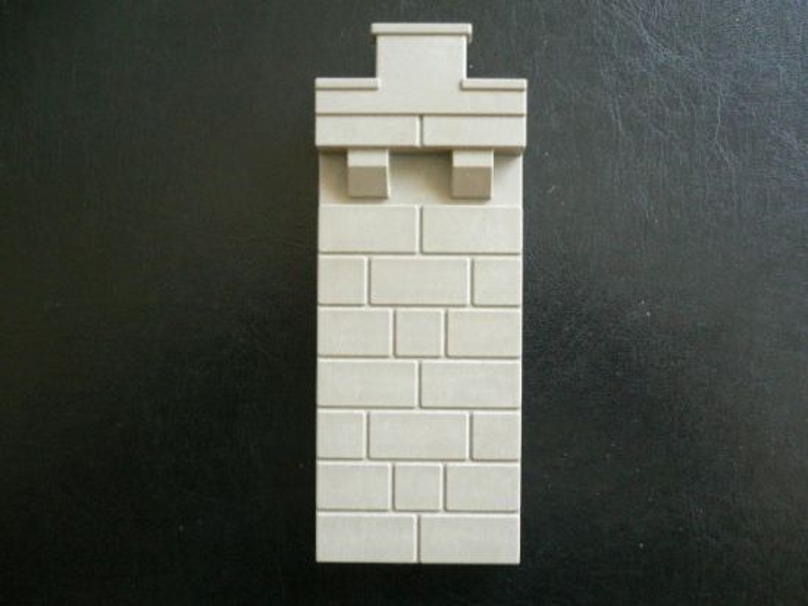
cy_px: 303
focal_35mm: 35
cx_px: 404
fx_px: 817
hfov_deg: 52.6
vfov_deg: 40.7
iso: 200
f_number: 2.8
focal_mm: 5.8
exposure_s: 1/8
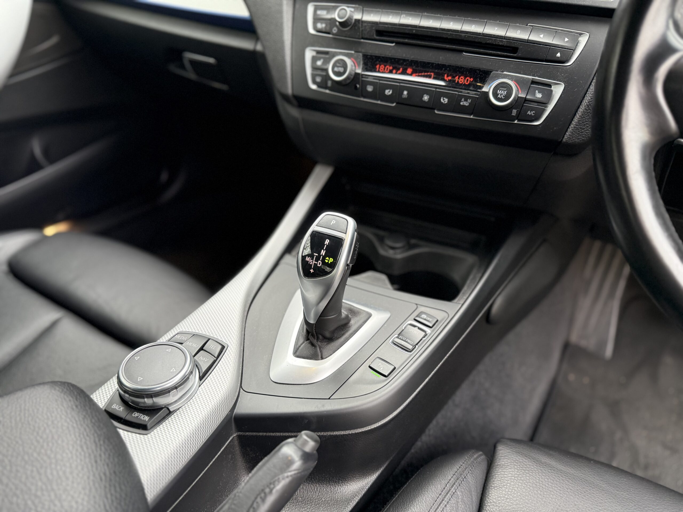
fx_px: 474
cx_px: 342
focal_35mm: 24
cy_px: 256
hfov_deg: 71.6
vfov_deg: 56.8
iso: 250
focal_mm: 6.76
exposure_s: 1/60
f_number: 1.78
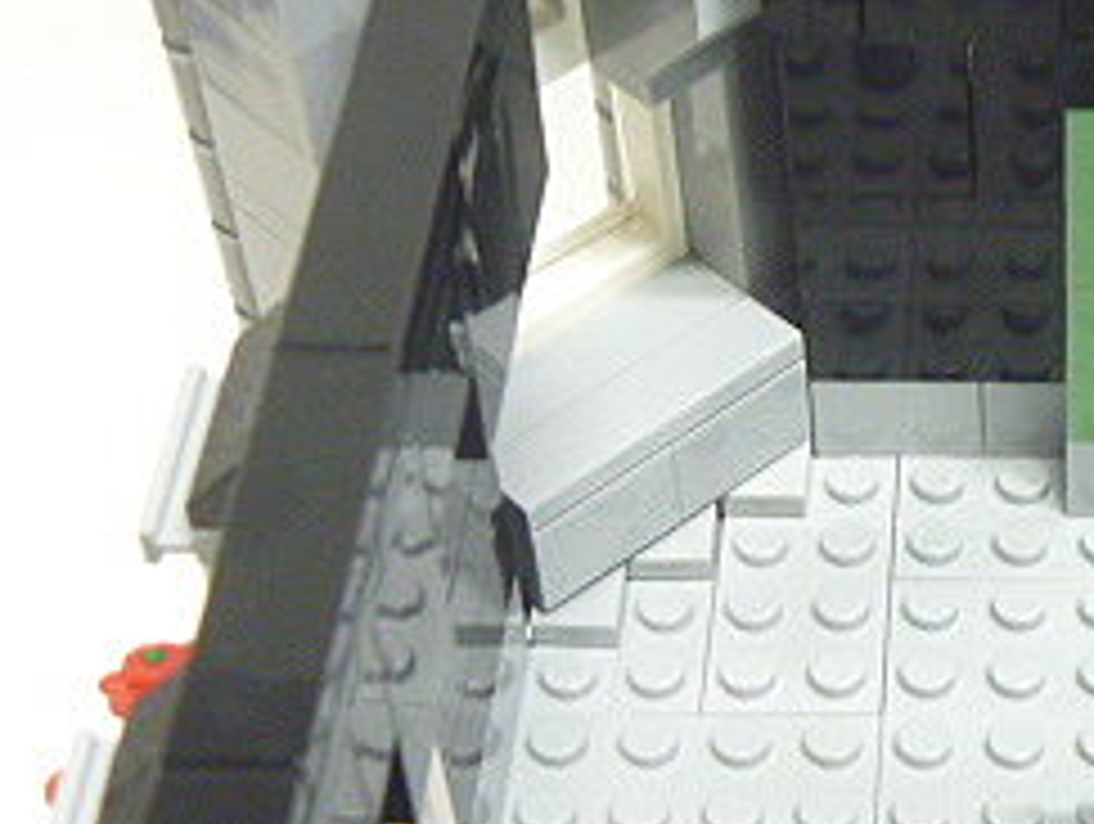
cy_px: 675
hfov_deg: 20.4
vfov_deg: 16.0
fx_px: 2912
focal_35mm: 92
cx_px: 1184
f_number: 3.5
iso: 400
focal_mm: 6.3
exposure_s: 1/5
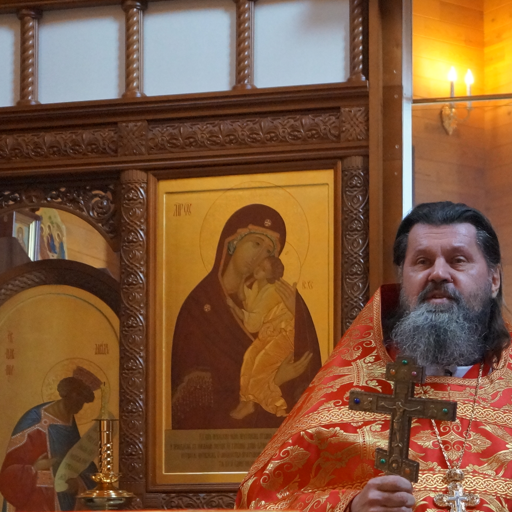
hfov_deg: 19.7
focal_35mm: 86
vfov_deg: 19.7
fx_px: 1439
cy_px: 474
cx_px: 484
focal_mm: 24
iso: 2000
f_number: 4
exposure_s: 1/160
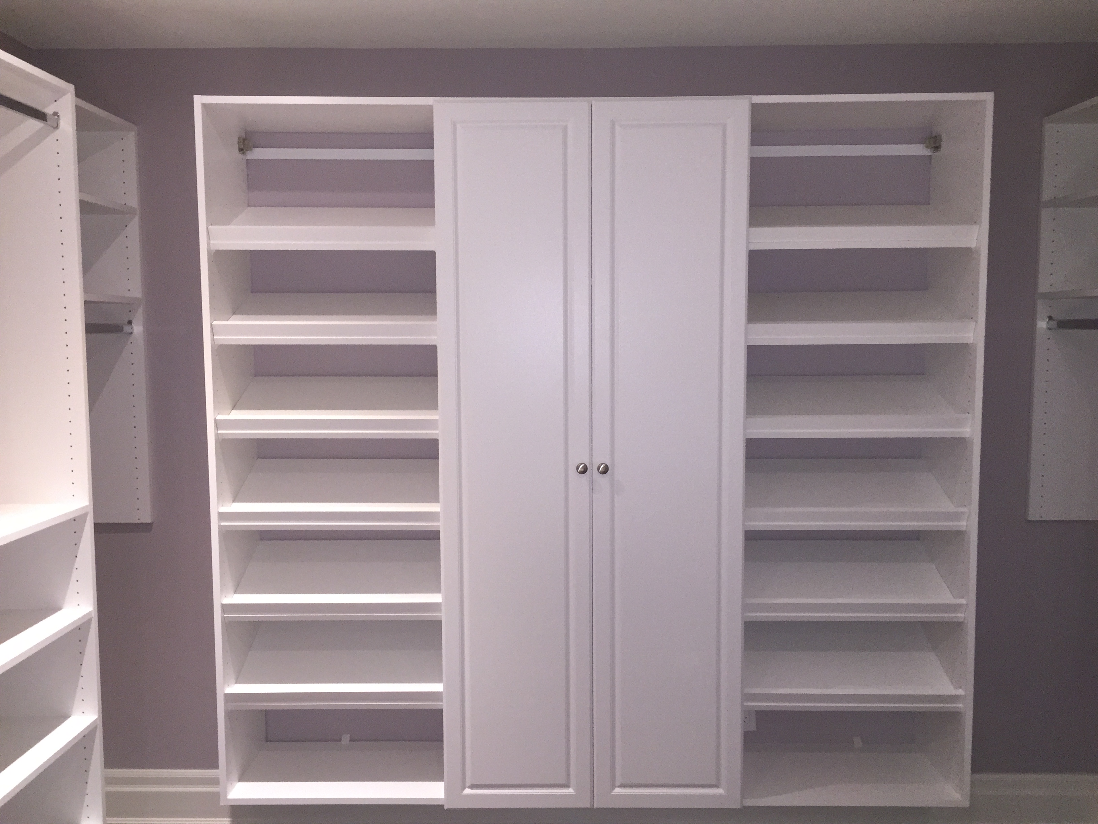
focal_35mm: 29
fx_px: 920
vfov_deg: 48.2
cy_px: 412
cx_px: 549
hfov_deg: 61.7
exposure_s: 1/30
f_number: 2.2
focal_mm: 4.15
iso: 160
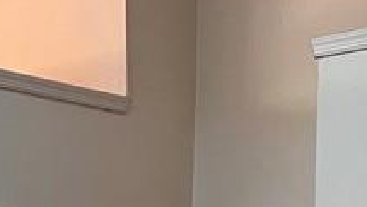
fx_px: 1314
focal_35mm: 135
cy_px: 366
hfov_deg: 15.4
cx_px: -65
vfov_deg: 8.6
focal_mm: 5.7
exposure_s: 1/60
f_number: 1.5
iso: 100
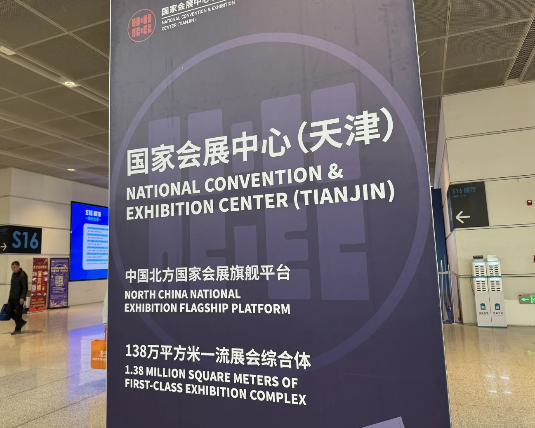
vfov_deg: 54.9
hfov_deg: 66.0
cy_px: 206
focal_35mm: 26
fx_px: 412
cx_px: 251
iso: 160
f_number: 1.78
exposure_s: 1/100
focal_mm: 6.76
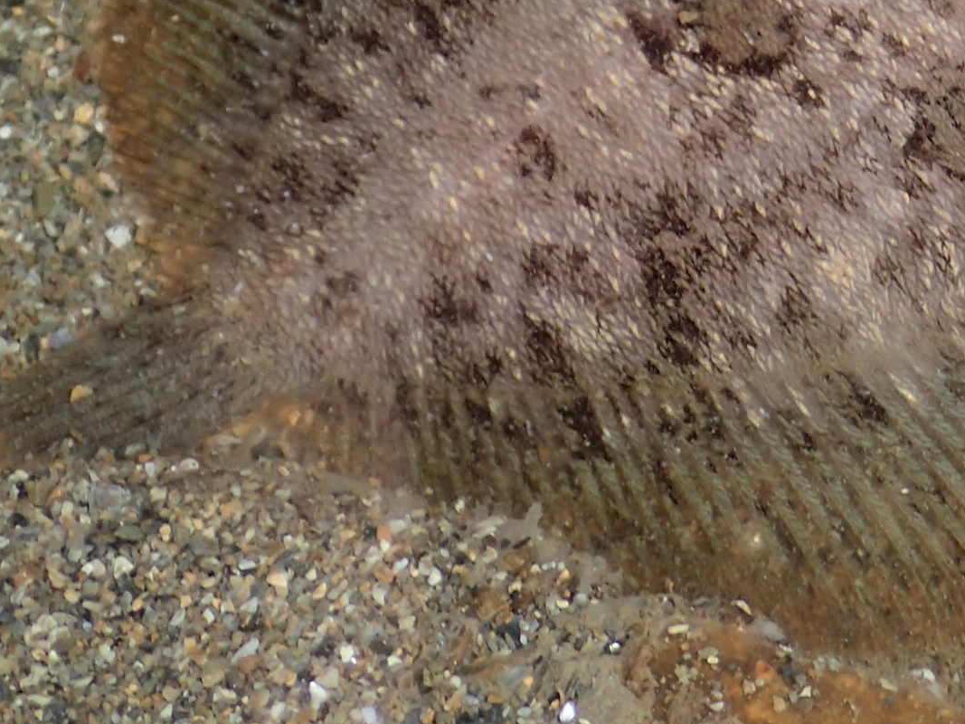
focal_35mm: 129
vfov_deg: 11.3
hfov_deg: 14.9
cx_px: 1087
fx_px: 3596
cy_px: -161
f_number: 2.9
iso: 100
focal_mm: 7.86
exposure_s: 1/100
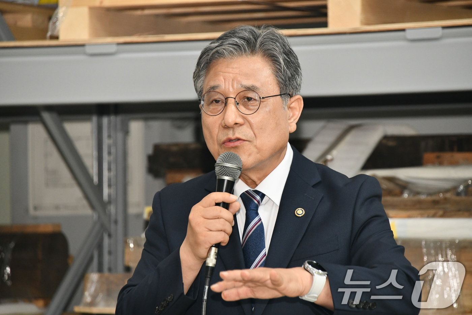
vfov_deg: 6.5
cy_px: 158
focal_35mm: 210
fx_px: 2753
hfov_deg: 9.8
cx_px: 236
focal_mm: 210
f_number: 6.3
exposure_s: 1/200
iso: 2500
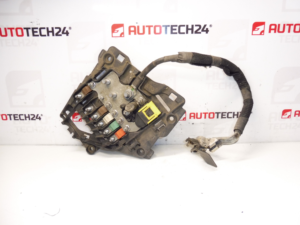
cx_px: 150
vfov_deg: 56.8
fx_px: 208
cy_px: 112
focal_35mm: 24
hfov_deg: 71.6
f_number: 3.5
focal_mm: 4.3
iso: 200
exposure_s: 1/80
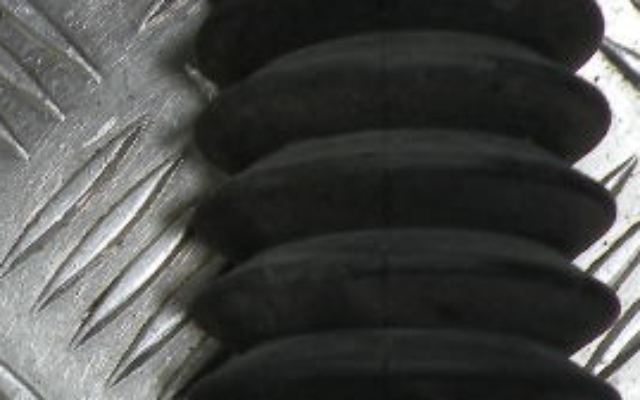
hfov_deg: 18.1
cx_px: -140
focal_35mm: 109
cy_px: 455
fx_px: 1901
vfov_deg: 11.8
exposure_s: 1/79.5
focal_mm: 4.7
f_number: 3.2
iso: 64
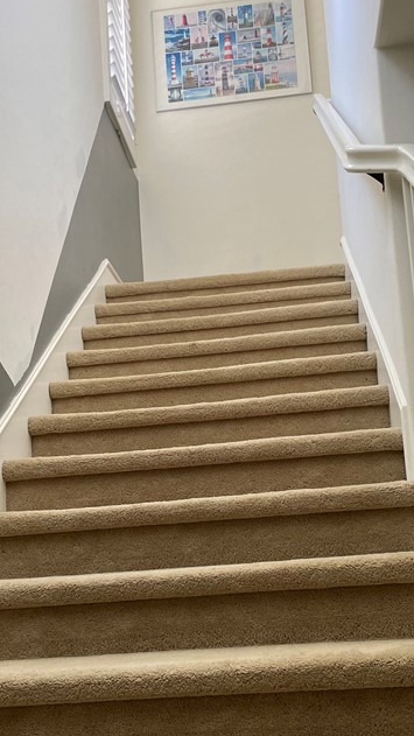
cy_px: 434
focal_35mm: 46
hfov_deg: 26.0
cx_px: 196
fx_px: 898
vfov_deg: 44.4
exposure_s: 1/103
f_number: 1.6
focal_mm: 4.2
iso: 125
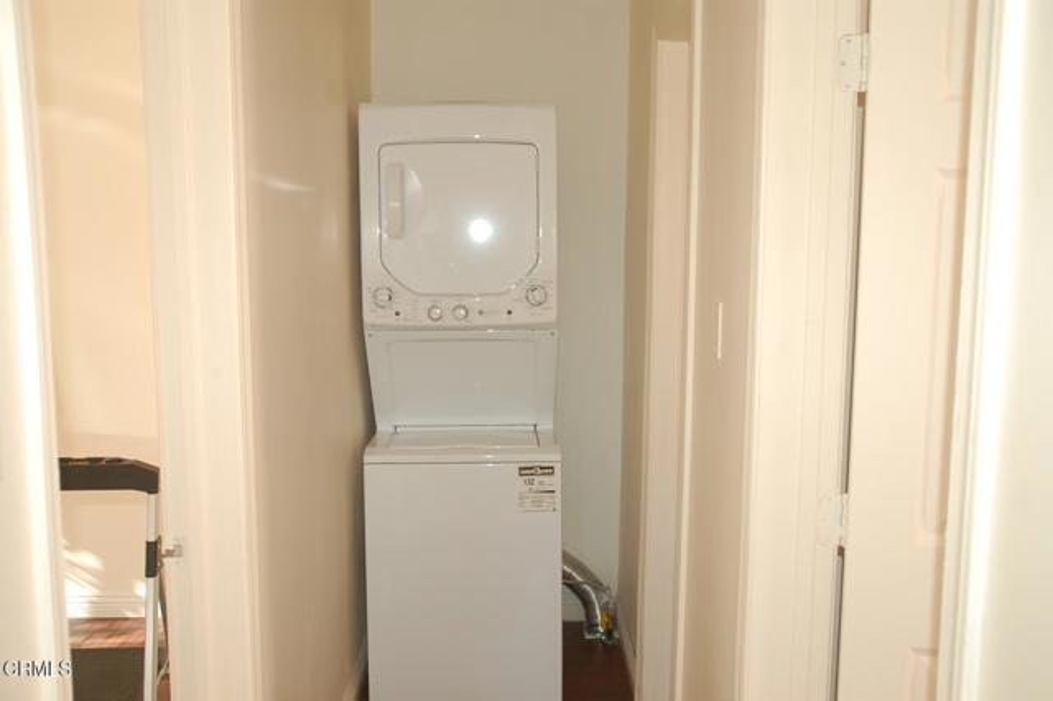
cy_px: 350
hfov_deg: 51.3
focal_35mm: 38
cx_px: 526
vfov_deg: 35.5
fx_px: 1096
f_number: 4
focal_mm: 25
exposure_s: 1/60
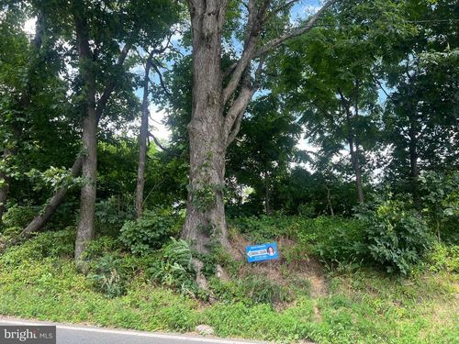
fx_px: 345
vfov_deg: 53.1
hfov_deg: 67.3
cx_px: 230
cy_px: 172
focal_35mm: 26
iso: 50
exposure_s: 1/521
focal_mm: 5.7
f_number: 1.5
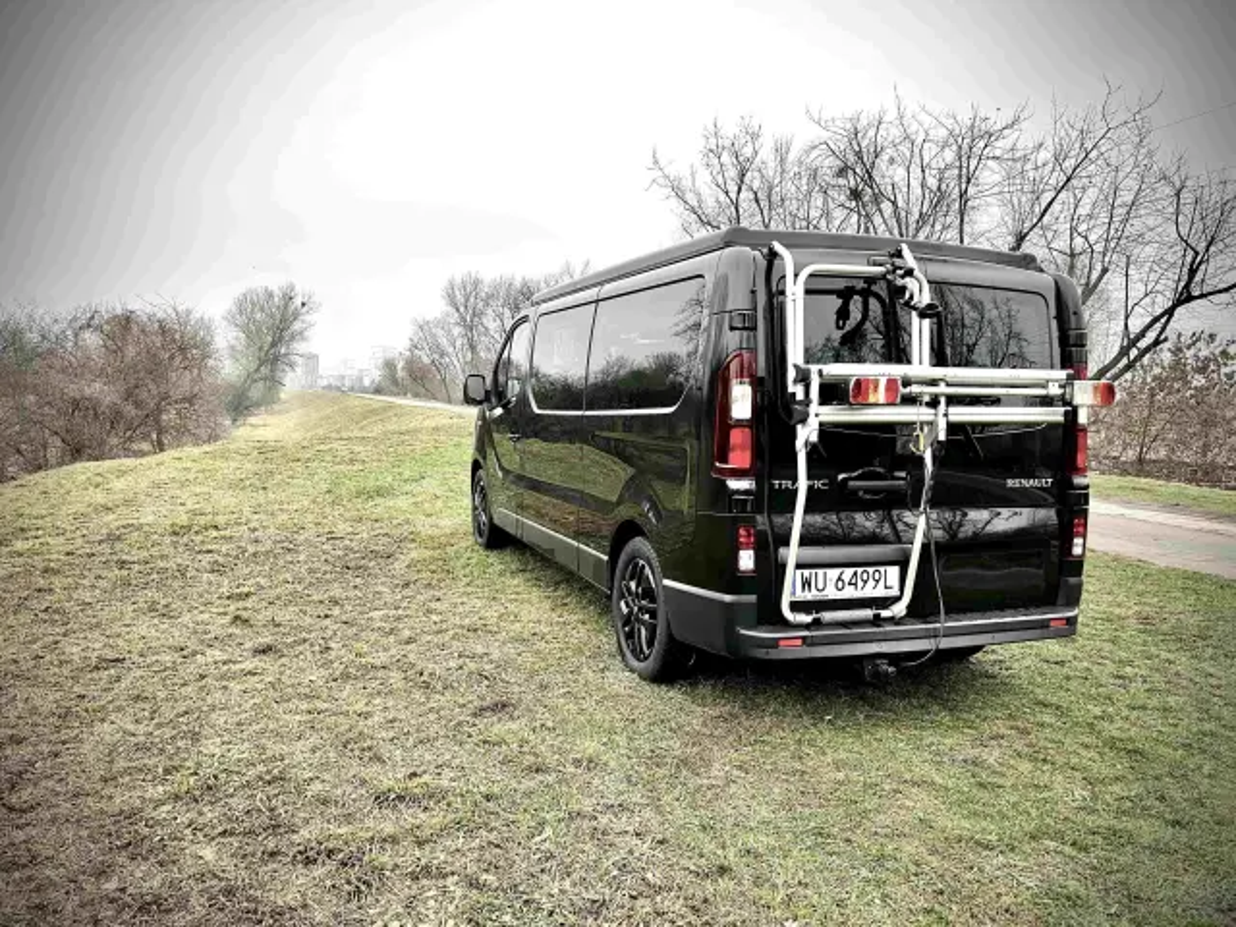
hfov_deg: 67.3
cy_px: 464
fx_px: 928
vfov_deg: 53.1
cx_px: 618
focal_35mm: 26
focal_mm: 5.7
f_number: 1.5
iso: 40
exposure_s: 1/121
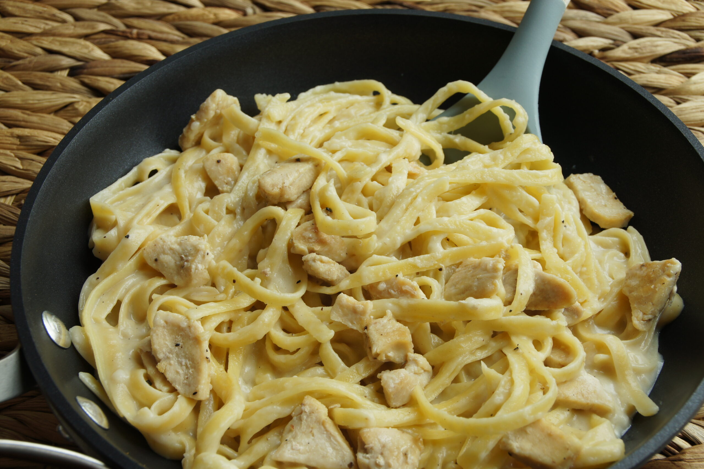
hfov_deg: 27.0
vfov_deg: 18.2
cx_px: 352
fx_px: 1466
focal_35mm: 75
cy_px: 234
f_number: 10
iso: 100
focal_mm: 50
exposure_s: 1/15
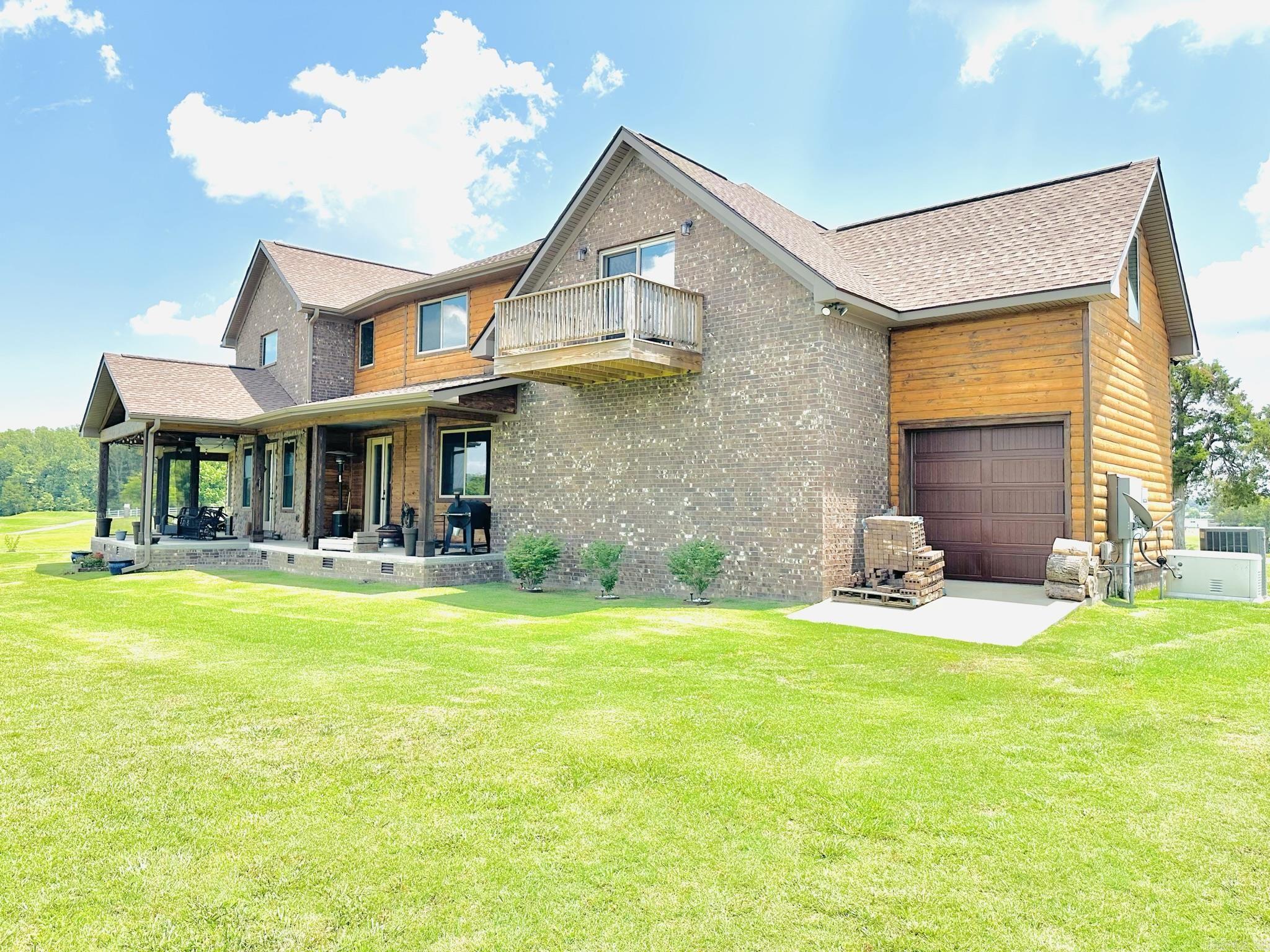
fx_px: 881
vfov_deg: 56.8
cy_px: 476
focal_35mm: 24
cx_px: 635
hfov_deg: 71.6
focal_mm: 6.86
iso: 80
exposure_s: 1/3058
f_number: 1.78
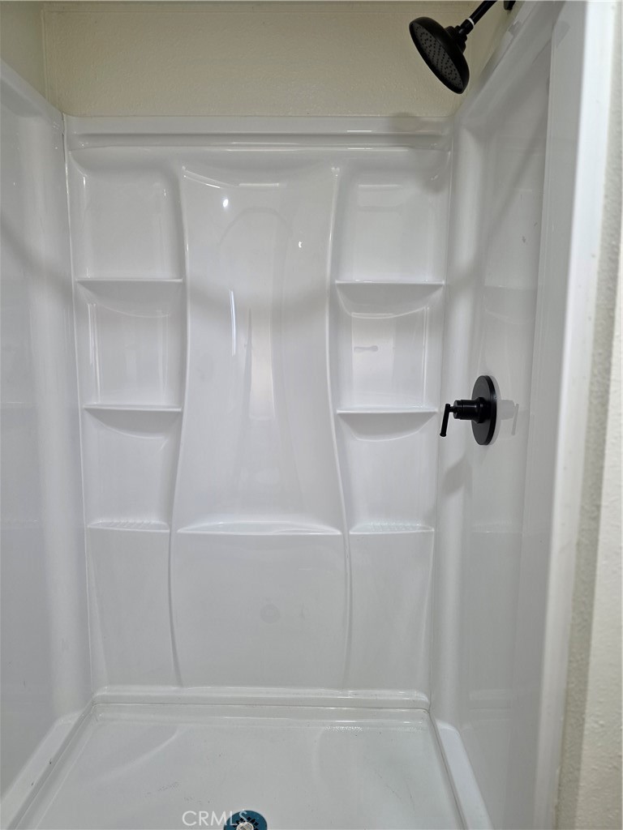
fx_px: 552
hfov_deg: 58.9
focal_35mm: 23
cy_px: 415
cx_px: 312
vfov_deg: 73.9
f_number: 1.7
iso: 160
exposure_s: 1/120
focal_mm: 6.3
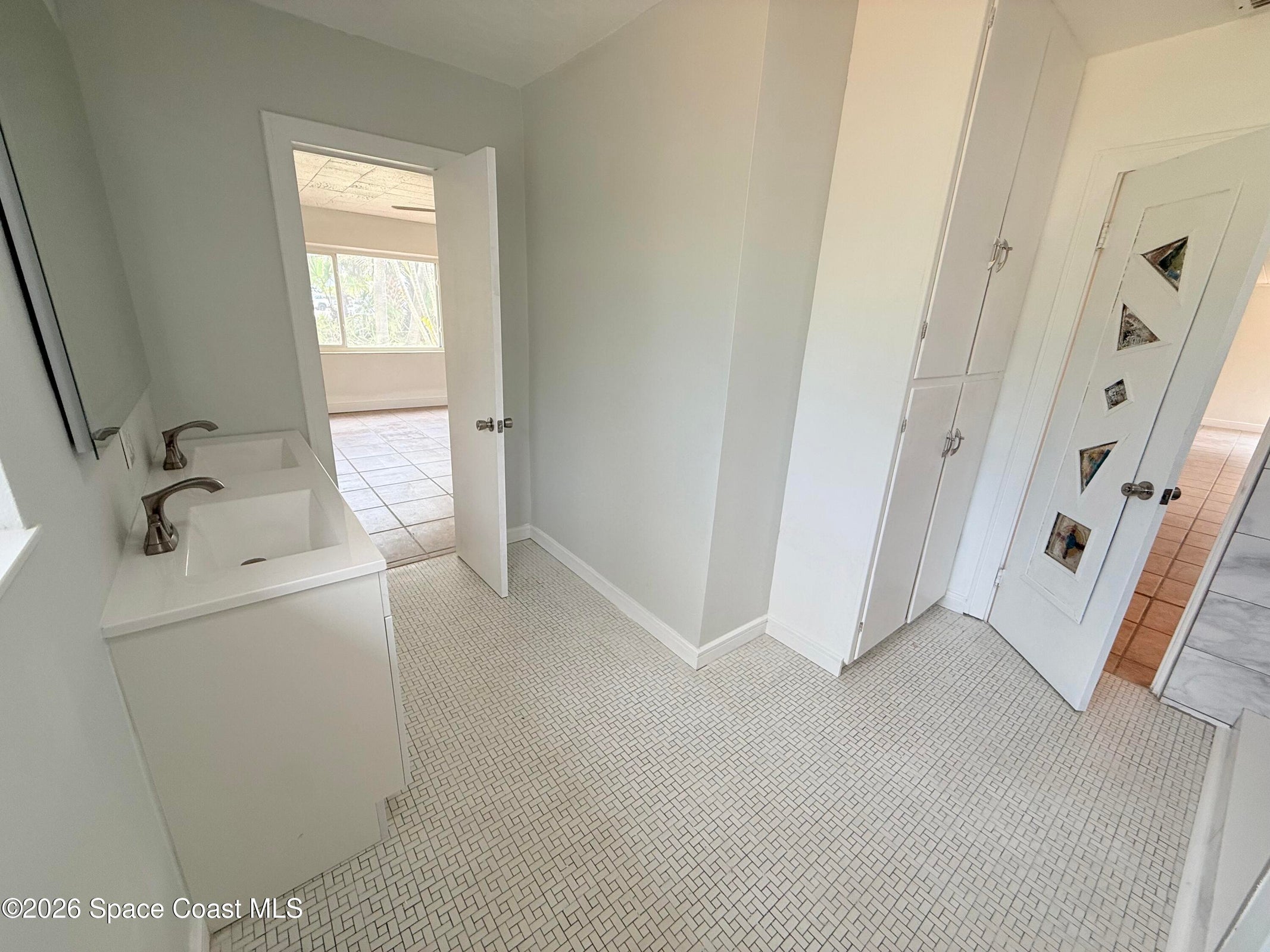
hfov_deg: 102.1
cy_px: 476
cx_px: 635
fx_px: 514
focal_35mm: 14
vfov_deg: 85.7
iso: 64
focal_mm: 2.22
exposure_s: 1/150
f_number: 2.2
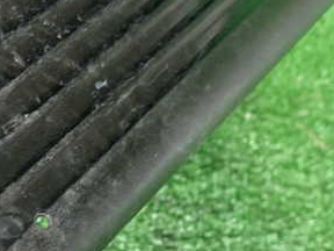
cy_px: 116
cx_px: 6
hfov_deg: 33.9
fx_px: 502
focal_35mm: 52
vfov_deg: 28.0
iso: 250
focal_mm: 4.5
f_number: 2
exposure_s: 1/30
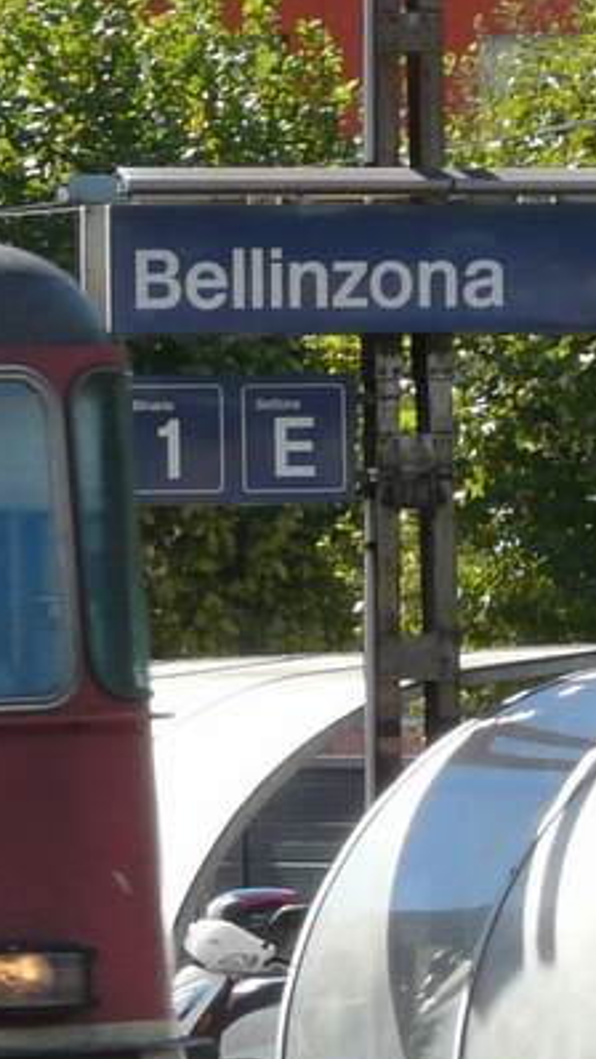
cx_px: -559
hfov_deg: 4.6
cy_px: 777
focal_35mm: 263
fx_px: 7386
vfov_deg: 8.2
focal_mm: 15.8
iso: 100
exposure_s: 1/200
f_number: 5.6
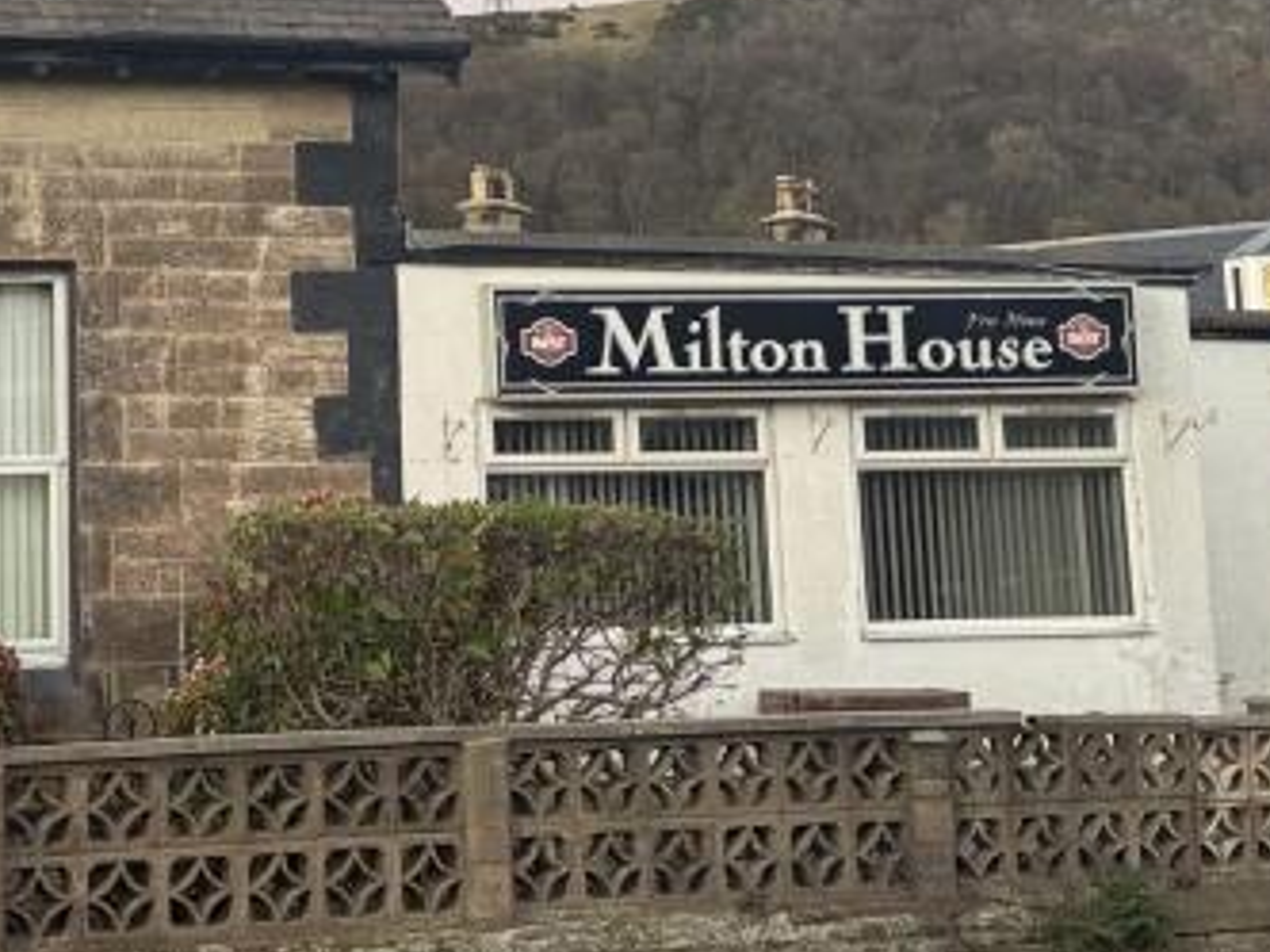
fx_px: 2715
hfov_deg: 25.9
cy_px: 184
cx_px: 287
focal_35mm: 74
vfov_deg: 19.7
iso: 80
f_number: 1.78
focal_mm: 6.76
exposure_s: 1/121
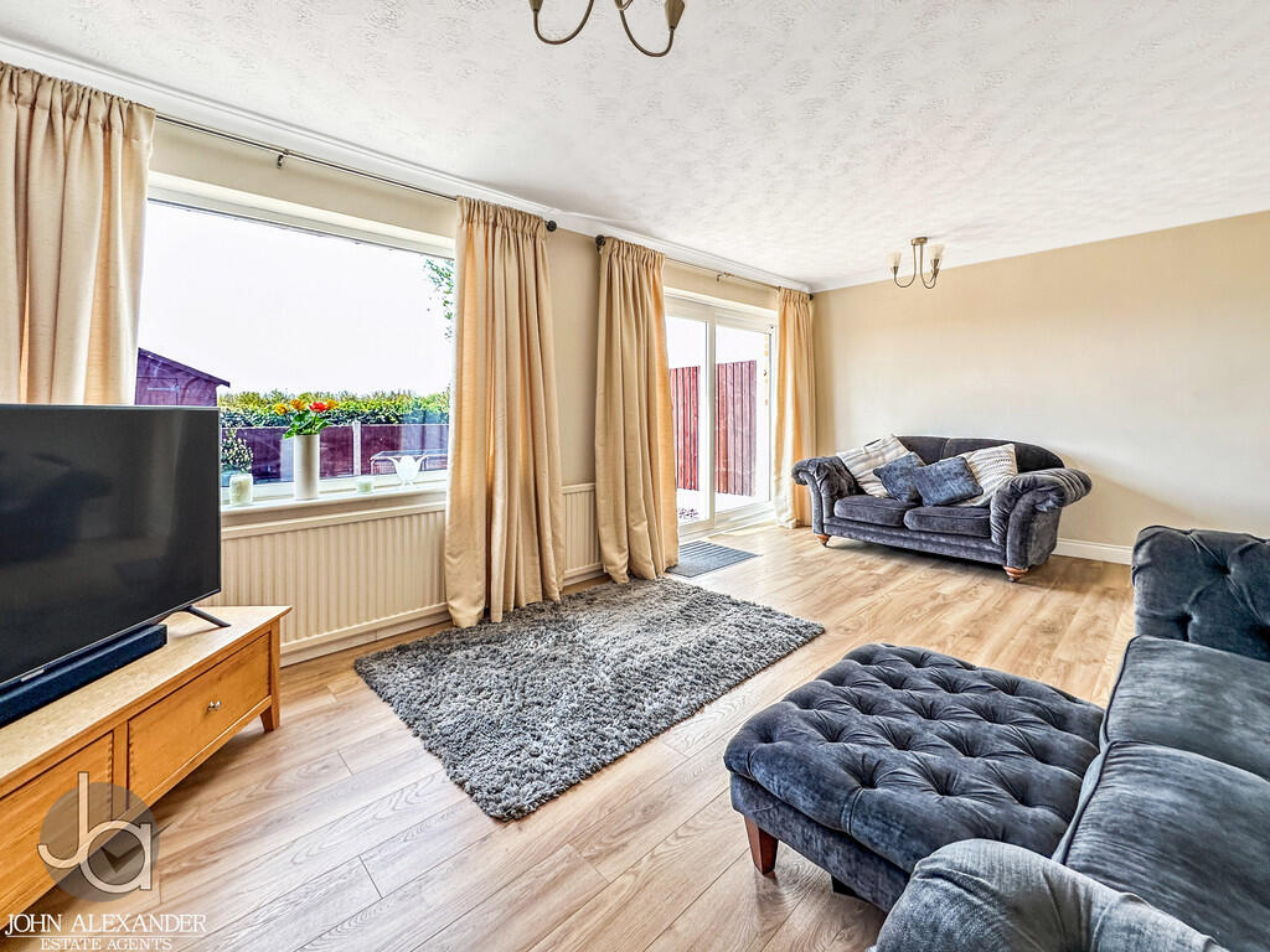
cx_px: 635
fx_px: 514
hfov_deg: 102.1
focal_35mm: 14
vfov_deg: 85.7
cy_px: 476
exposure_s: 1/100
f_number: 2.2
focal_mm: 2.22
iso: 64
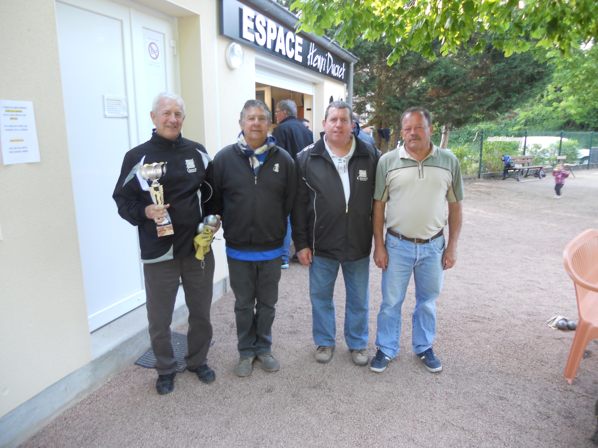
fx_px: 466
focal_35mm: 27
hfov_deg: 65.3
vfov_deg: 51.4
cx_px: 299
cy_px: 224
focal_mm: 4.9
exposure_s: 1/30
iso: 160
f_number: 3.2
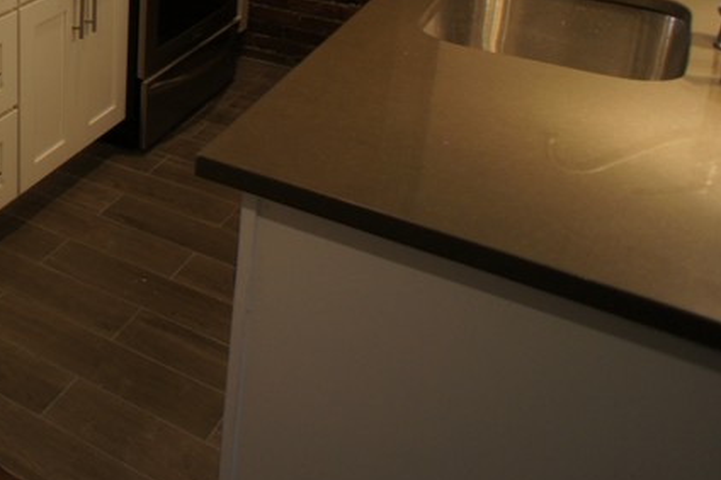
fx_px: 1161
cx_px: -39
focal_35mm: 58
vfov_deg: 22.0
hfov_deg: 31.3
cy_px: -62
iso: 250
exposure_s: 1/30
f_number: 2.8
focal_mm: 16
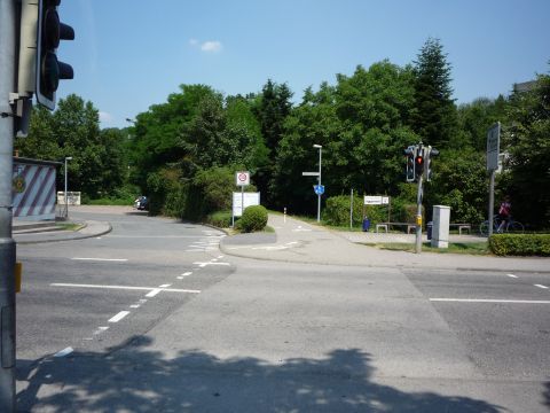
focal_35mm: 32
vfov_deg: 44.2
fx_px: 508
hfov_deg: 56.8
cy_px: 206
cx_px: 275
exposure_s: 1/500
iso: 100
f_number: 5
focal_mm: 5.2
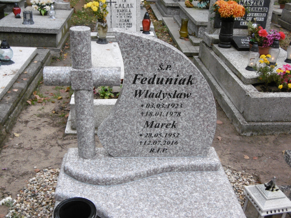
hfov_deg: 43.9
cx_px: 146
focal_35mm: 43
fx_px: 361
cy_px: 109
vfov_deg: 33.6
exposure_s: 1/60
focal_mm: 7.7
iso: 320
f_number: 3.8
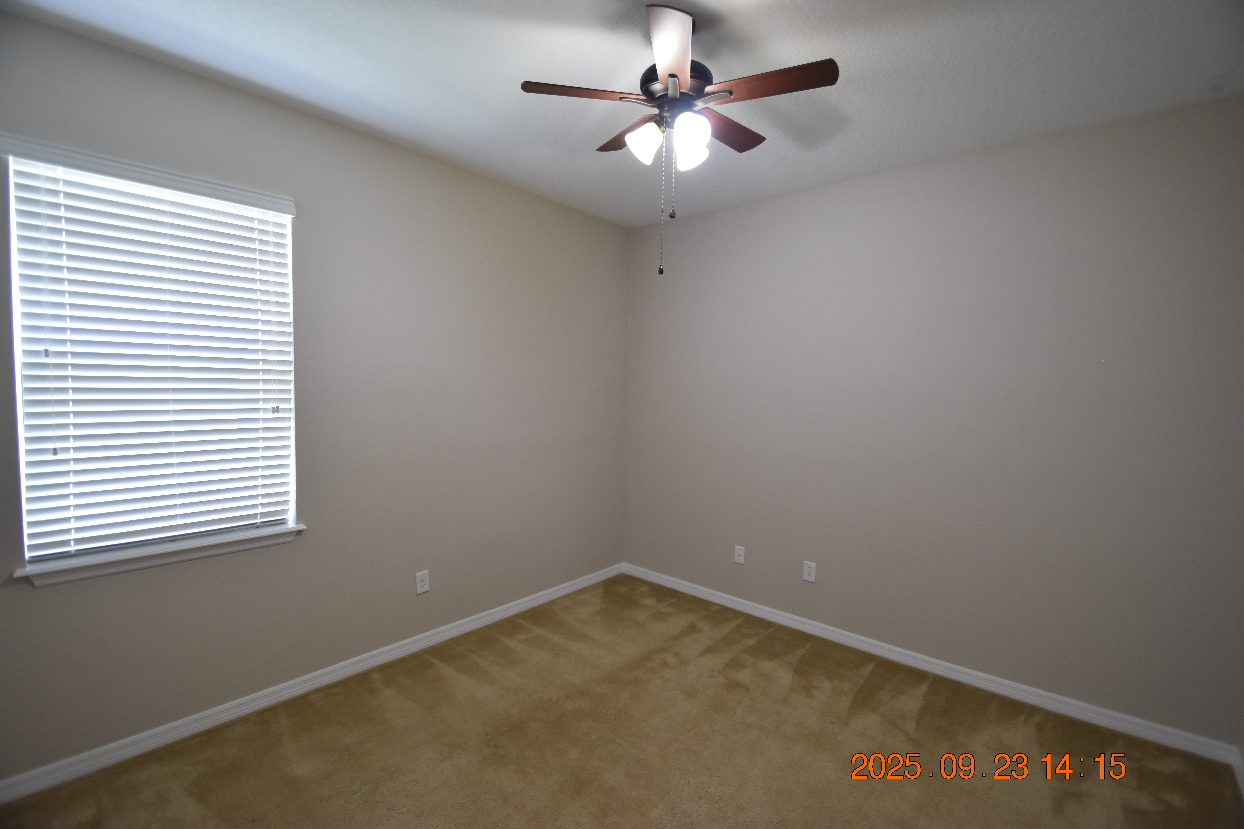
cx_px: 622
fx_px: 518
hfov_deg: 100.4
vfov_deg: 77.3
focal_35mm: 15
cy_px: 414
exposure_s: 1/45
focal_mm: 10
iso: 800
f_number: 3.5
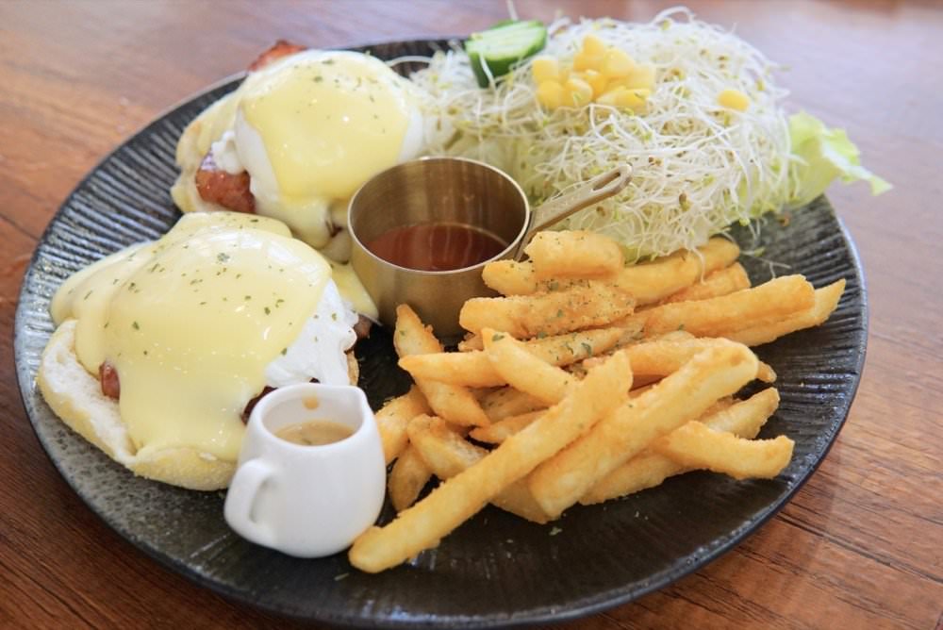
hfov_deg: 43.6
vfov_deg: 29.9
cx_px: 472
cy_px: 315
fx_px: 1179
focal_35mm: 45
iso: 800
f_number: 4
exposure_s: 1/60
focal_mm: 30
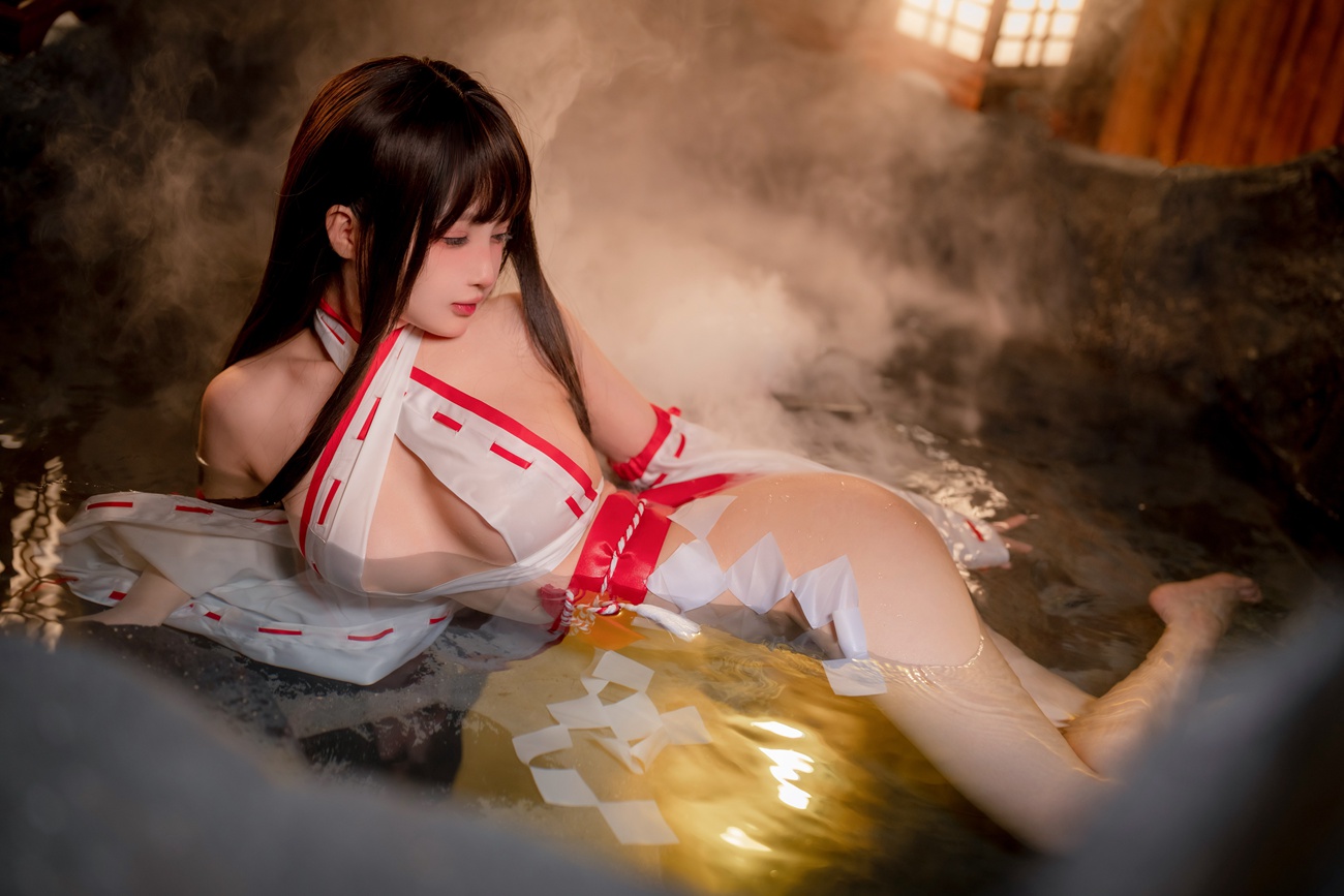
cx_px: 672
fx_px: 1867
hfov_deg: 39.6
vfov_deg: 27.0
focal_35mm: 50
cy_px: 448
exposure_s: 1/125
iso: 640
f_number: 1.6
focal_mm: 50
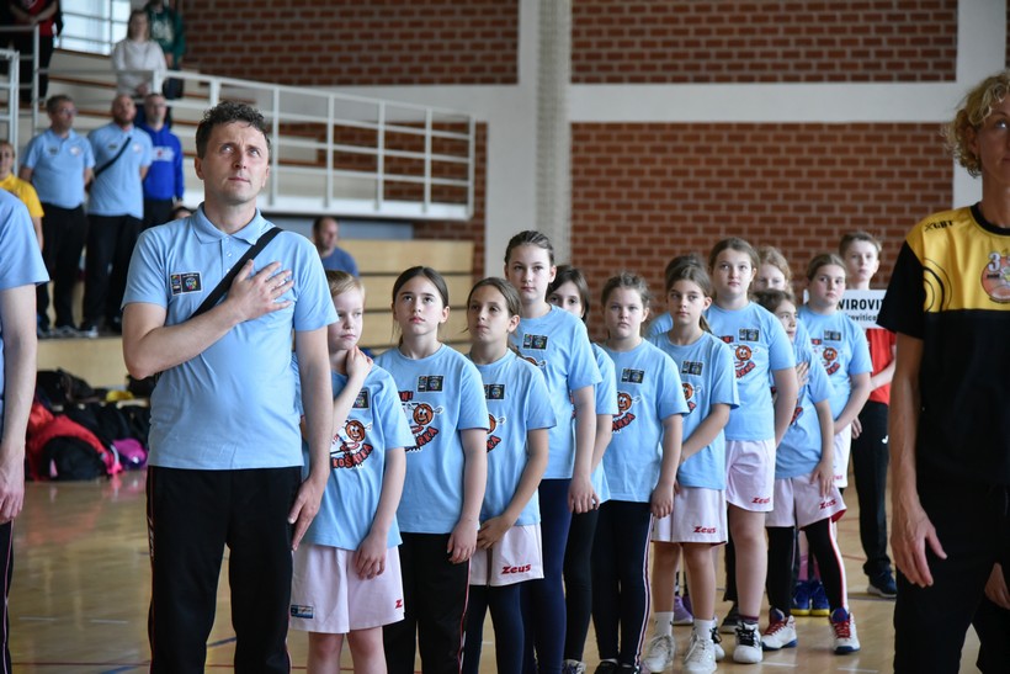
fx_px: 2750
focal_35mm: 98
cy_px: 337
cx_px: 505
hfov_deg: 20.8
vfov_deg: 14.0
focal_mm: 98
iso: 3200
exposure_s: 1/1000
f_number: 4
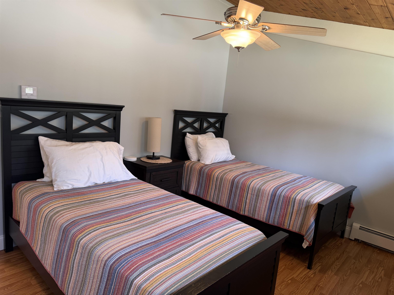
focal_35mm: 24
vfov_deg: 56.8
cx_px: 197
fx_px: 273
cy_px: 148
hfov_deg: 71.6
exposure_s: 1/60
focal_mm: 6.76
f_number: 1.78
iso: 125
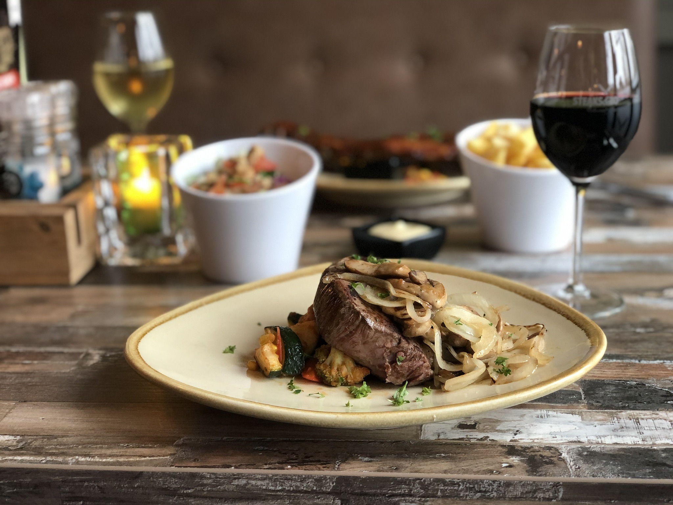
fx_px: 1011
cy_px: 252
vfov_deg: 28.0
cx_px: 336
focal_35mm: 52
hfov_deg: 36.8
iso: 125
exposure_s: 1/25
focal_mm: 6
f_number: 2.4
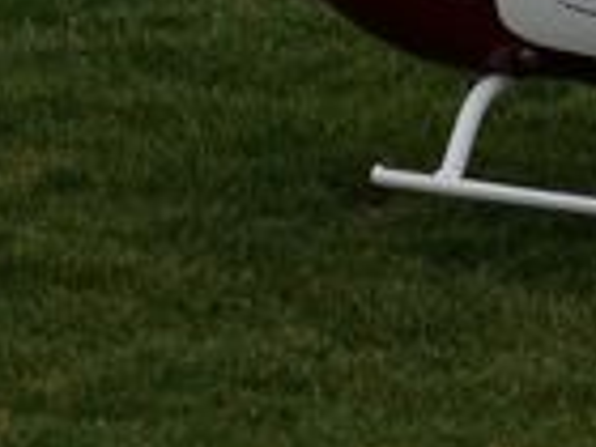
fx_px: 38412
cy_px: -307
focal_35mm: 2231
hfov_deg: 0.9
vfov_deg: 0.7
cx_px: 626
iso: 1000
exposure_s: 1/500
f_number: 8
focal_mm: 195
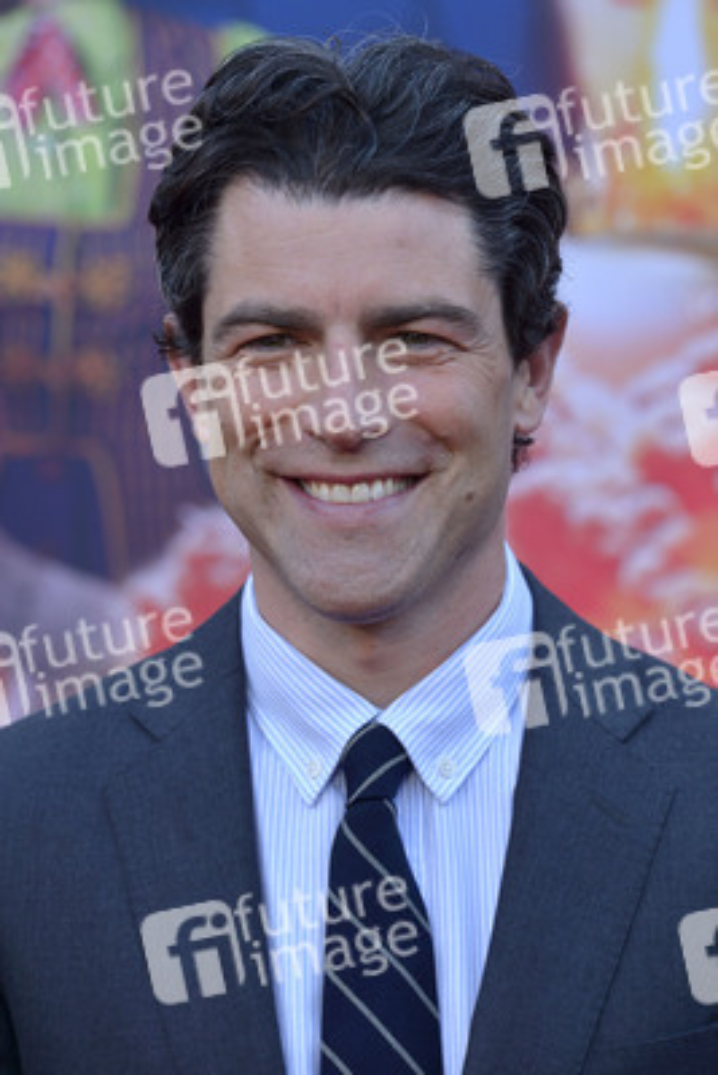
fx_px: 5978
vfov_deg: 10.3
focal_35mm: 200
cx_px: 359
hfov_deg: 6.9
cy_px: 538
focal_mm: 200
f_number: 7.1
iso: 320
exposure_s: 1/250
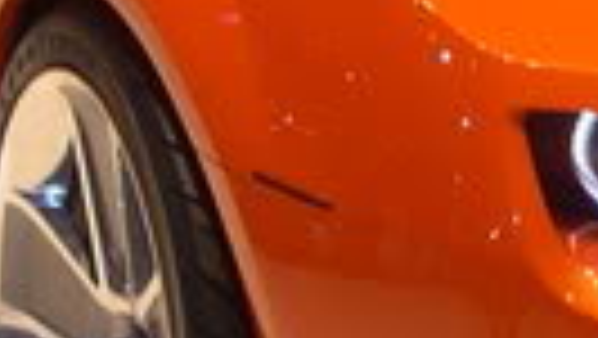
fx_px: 3951
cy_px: 45
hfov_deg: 8.6
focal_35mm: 249
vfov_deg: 4.9
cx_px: 737
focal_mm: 8
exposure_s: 1/51.7
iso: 100
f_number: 2.8
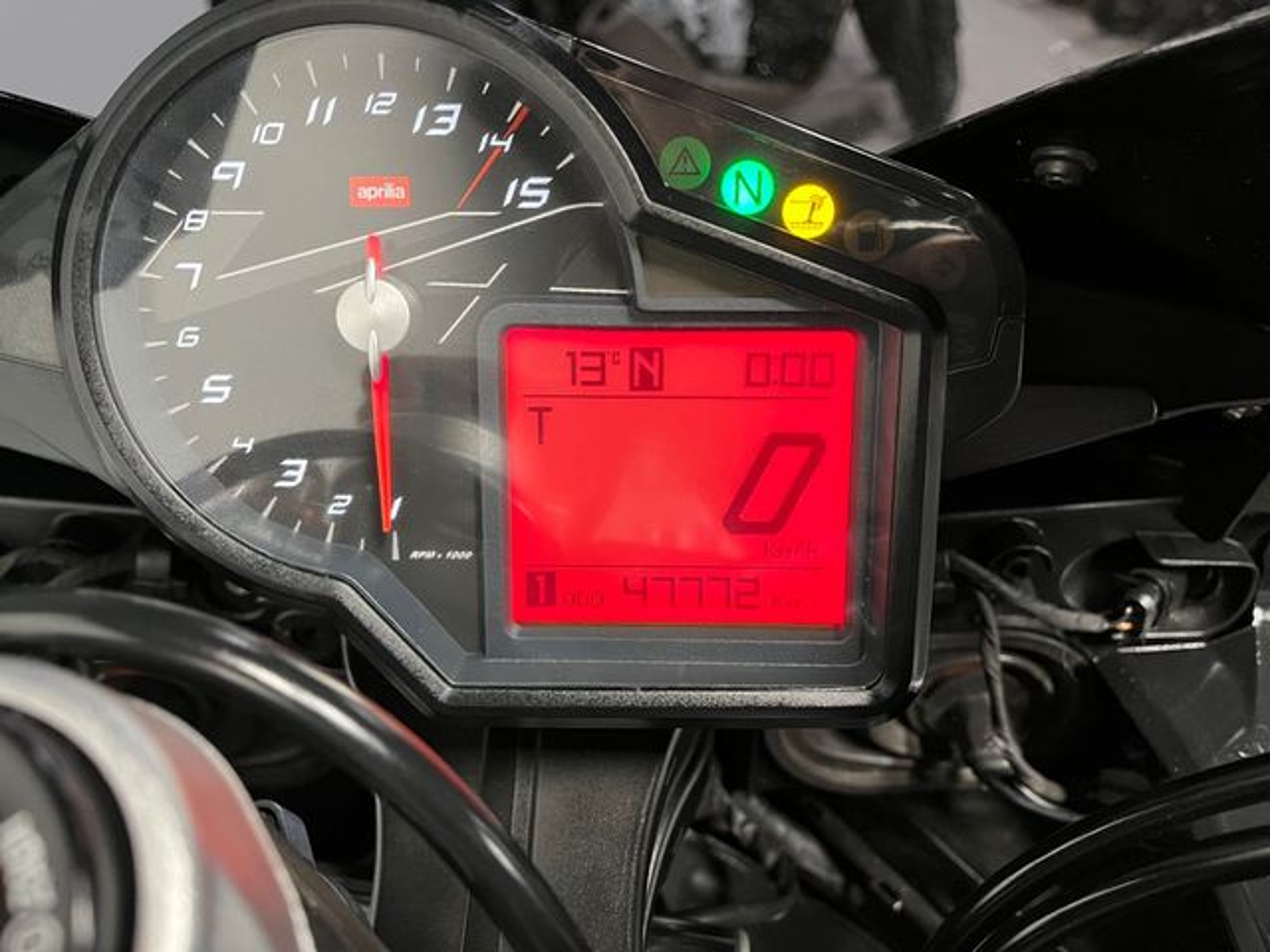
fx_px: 954
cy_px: 476
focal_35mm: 26
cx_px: 635
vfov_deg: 53.1
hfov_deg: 67.3
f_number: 1.6
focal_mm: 5.1
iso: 500
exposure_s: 1/36
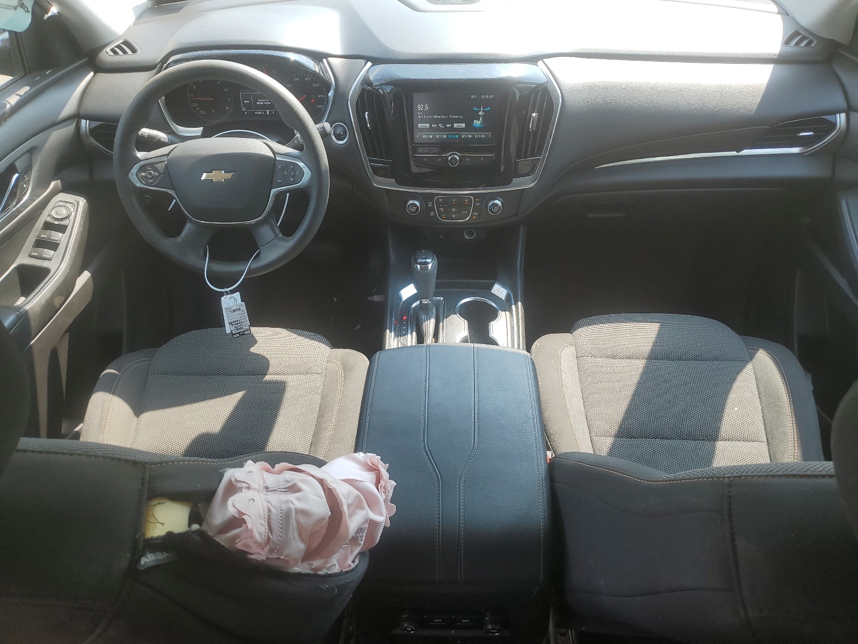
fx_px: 644
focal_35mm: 26
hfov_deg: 67.3
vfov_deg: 53.1
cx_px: 429
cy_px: 322
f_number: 1.5
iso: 50
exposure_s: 1/385
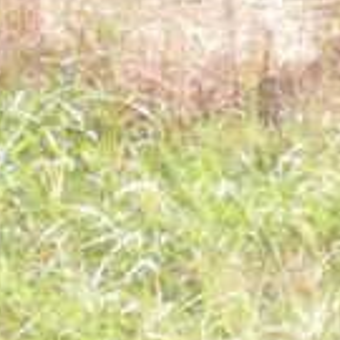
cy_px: -191
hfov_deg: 10.0
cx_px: 725
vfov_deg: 10.6
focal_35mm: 159
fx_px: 1767
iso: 50
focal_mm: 6.3
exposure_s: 1/125
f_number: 3.1
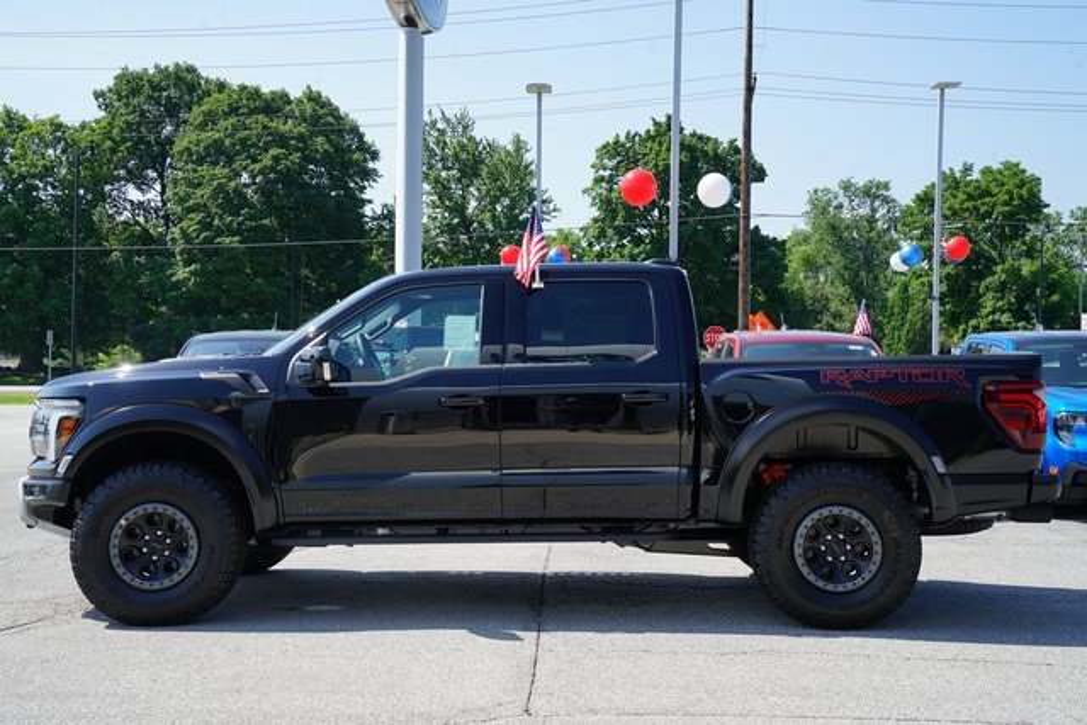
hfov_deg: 39.6
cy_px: 362
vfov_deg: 27.0
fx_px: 1510
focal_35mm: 50
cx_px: 544
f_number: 11
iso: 100
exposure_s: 1/80
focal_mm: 50
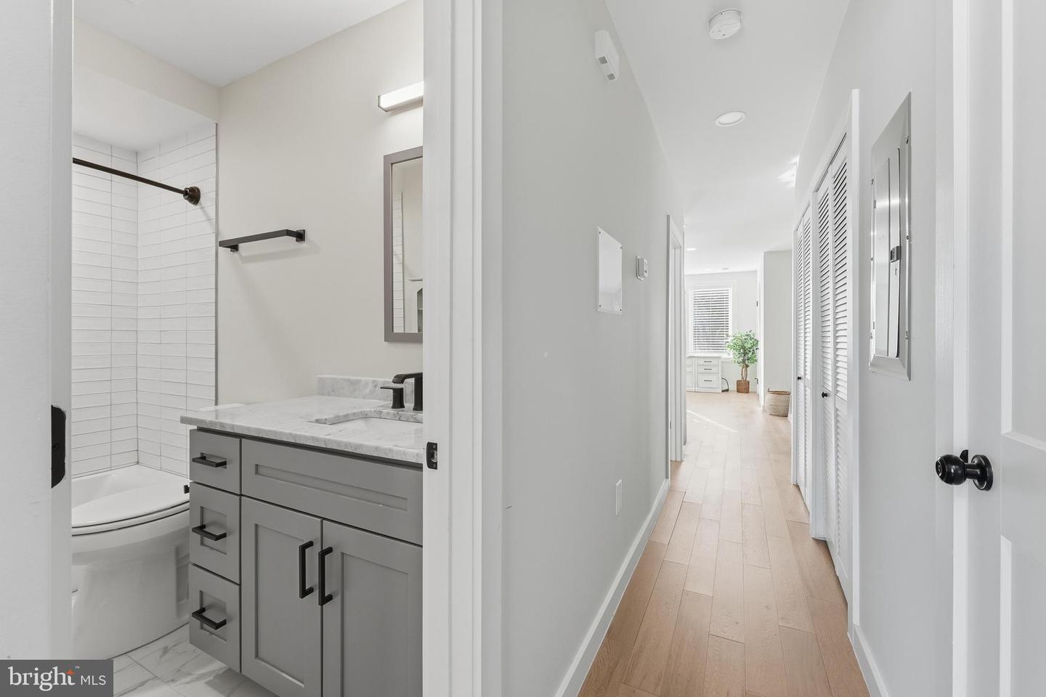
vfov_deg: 81.2
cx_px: 523
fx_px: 407
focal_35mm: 14
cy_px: 348
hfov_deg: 104.3
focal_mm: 14
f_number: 11
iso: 400
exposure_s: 1/320
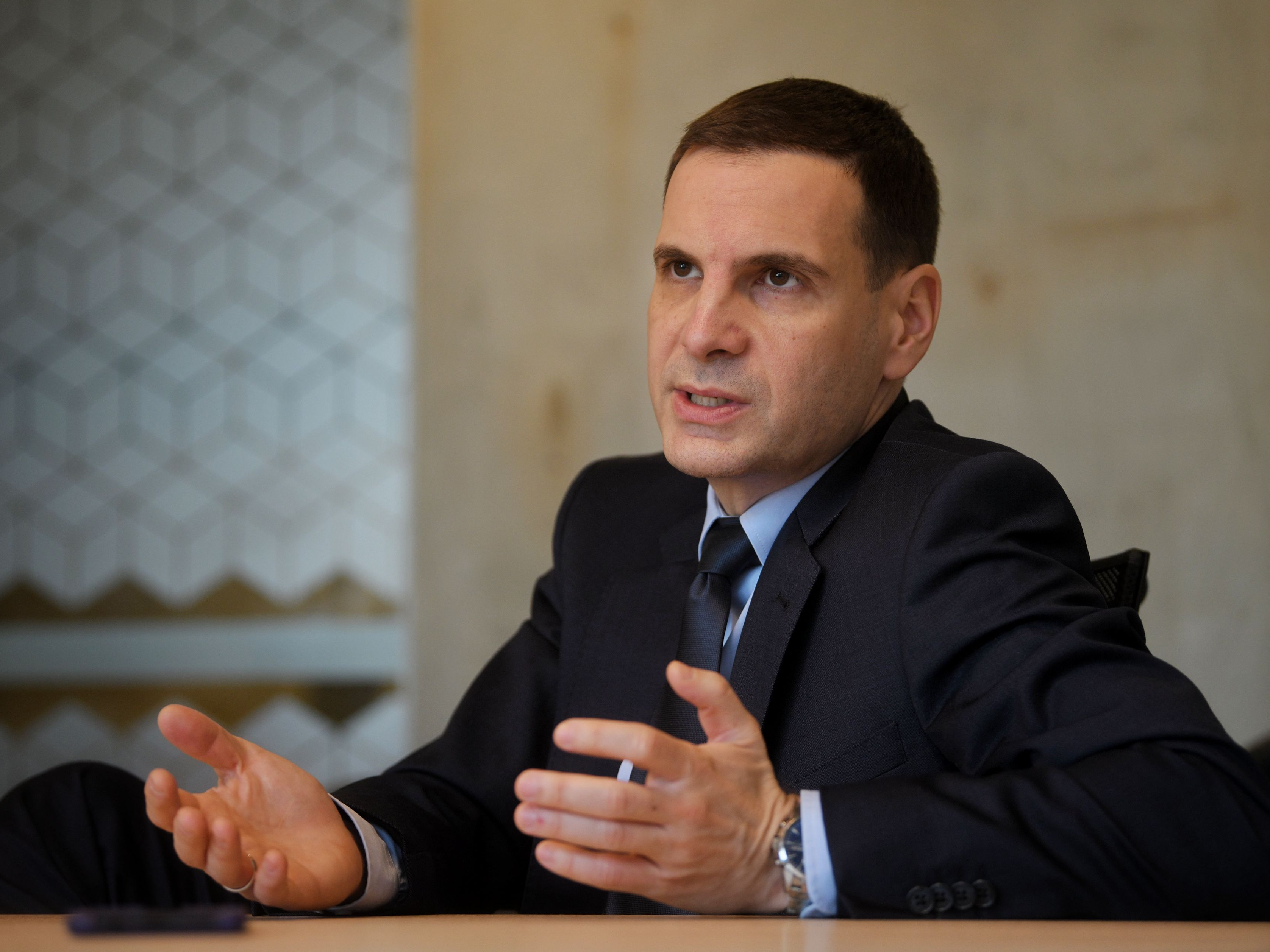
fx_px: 4293
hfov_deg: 16.8
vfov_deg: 12.7
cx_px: 717
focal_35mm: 117
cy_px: 454
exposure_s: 1/200
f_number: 2.8
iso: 640
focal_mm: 102
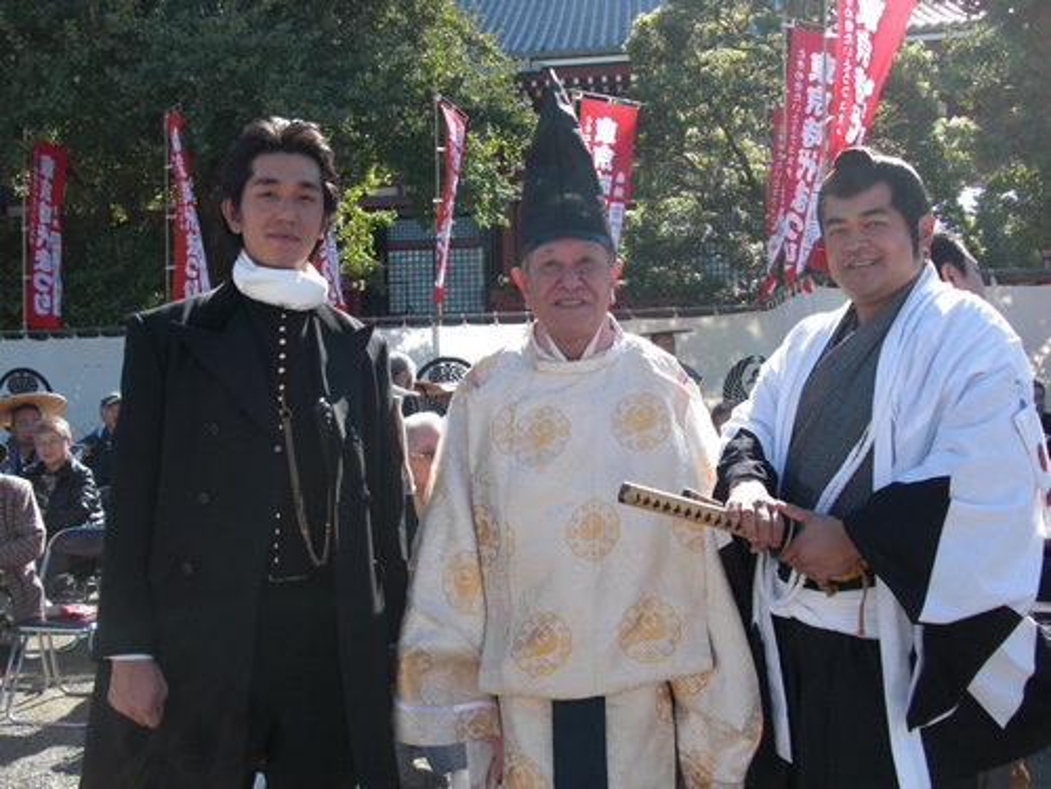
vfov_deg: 39.7
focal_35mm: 36
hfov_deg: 51.4
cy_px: 394
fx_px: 1093
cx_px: 526
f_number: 2.8
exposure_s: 1/320
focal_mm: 6.3
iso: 50
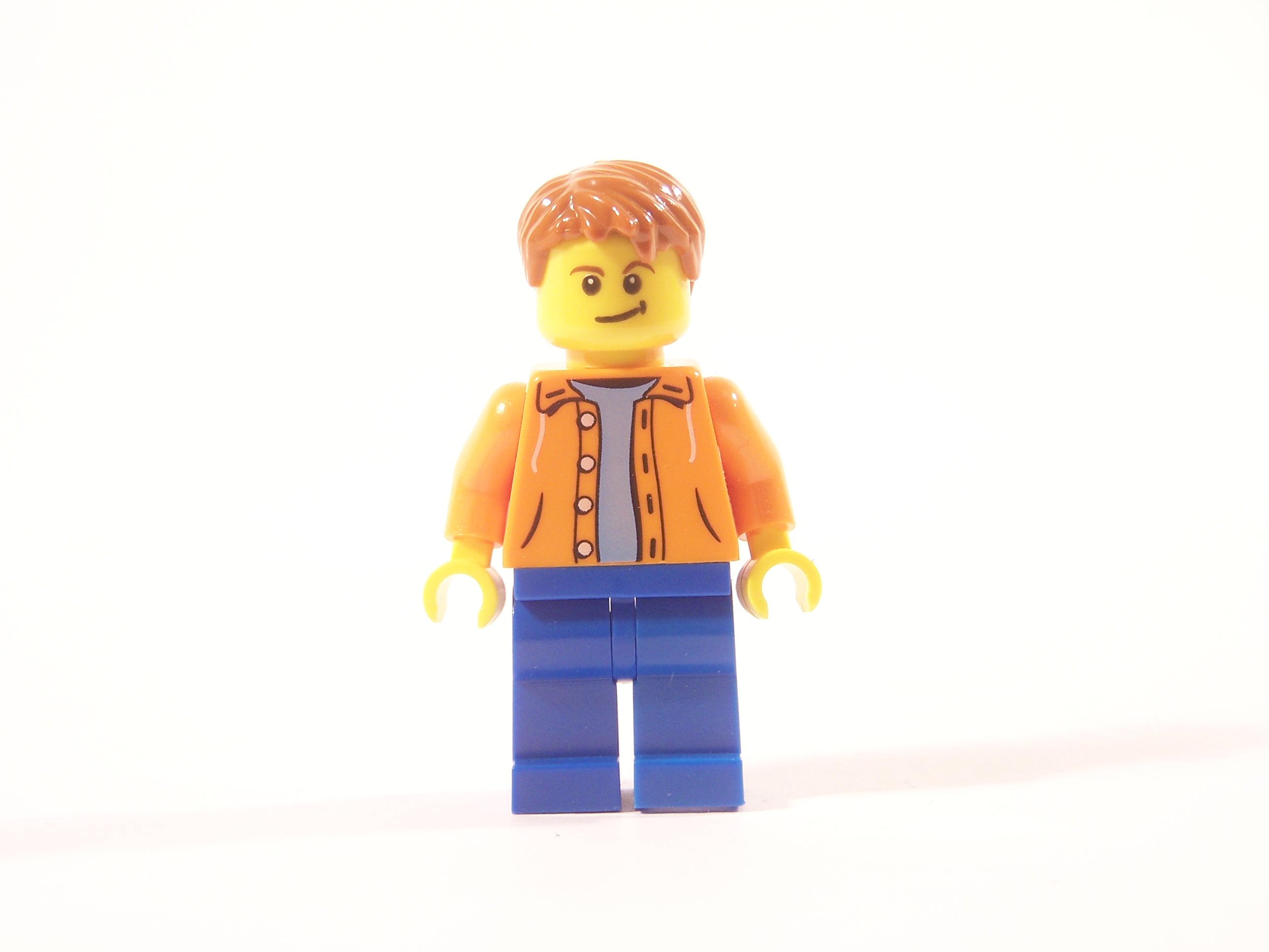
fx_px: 4289
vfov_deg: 12.7
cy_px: 476
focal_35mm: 117
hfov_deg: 16.8
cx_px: 634
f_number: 3.2
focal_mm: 19.4
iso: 100
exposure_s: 1/10
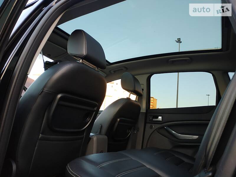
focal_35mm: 24
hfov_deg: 71.6
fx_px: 164
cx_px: 118
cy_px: 88
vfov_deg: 56.8
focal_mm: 3.9
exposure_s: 1/100
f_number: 1.9
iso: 320
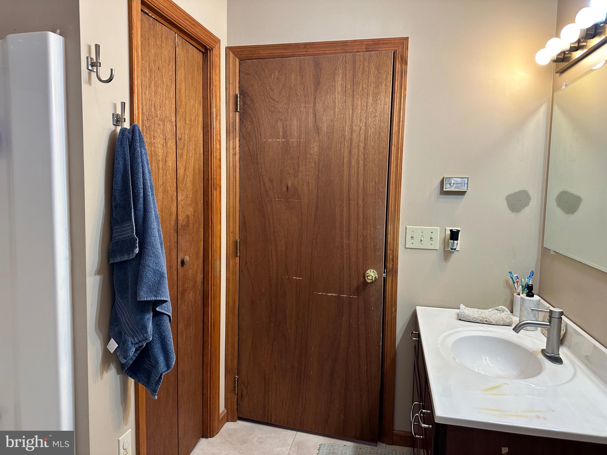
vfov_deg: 56.8
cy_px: 228
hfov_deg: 71.6
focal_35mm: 24
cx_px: 304
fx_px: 421
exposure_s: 1/120
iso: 125
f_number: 1.78
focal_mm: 6.86
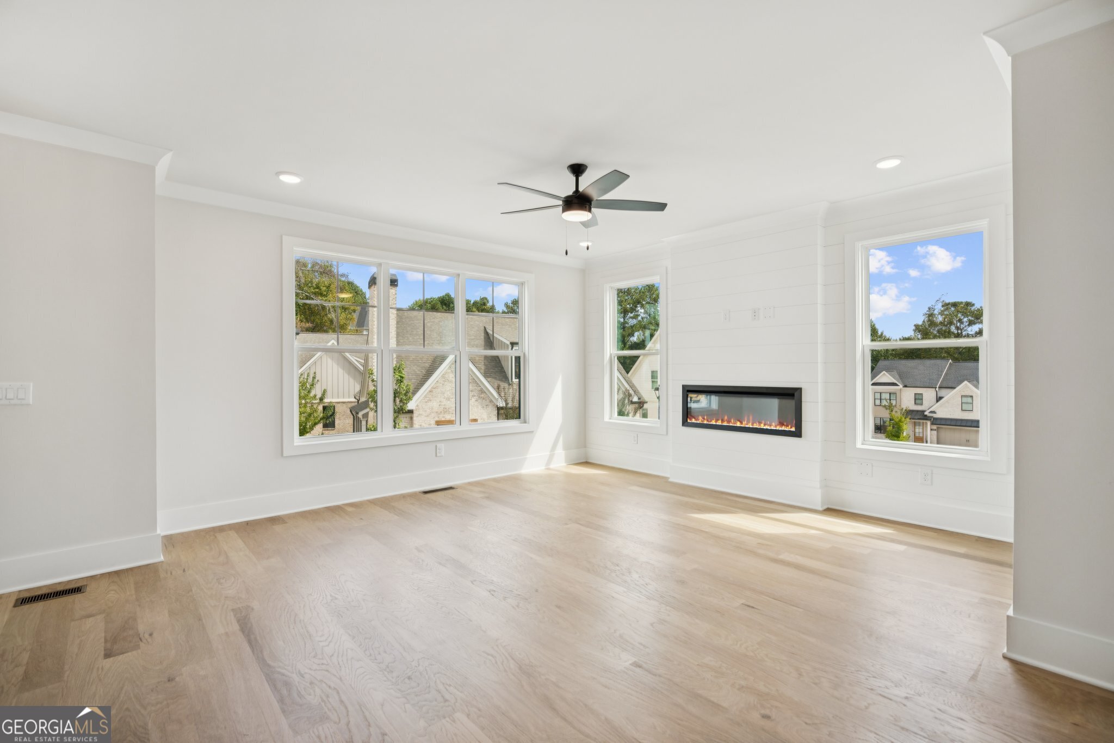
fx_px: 495
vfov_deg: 73.7
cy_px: 372
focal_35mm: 16
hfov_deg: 96.7
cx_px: 557
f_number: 5.6
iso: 400
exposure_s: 1/320
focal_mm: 16
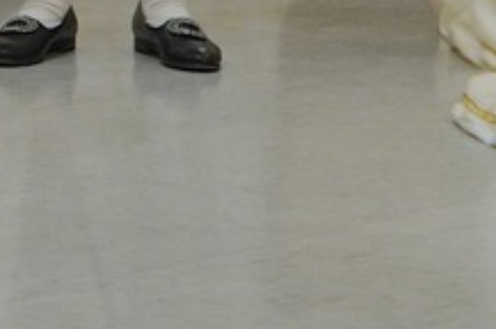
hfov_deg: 7.0
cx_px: -597
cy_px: -720
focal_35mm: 280
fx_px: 3852
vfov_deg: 4.6
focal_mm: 38
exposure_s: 1/15
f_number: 3.5
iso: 800
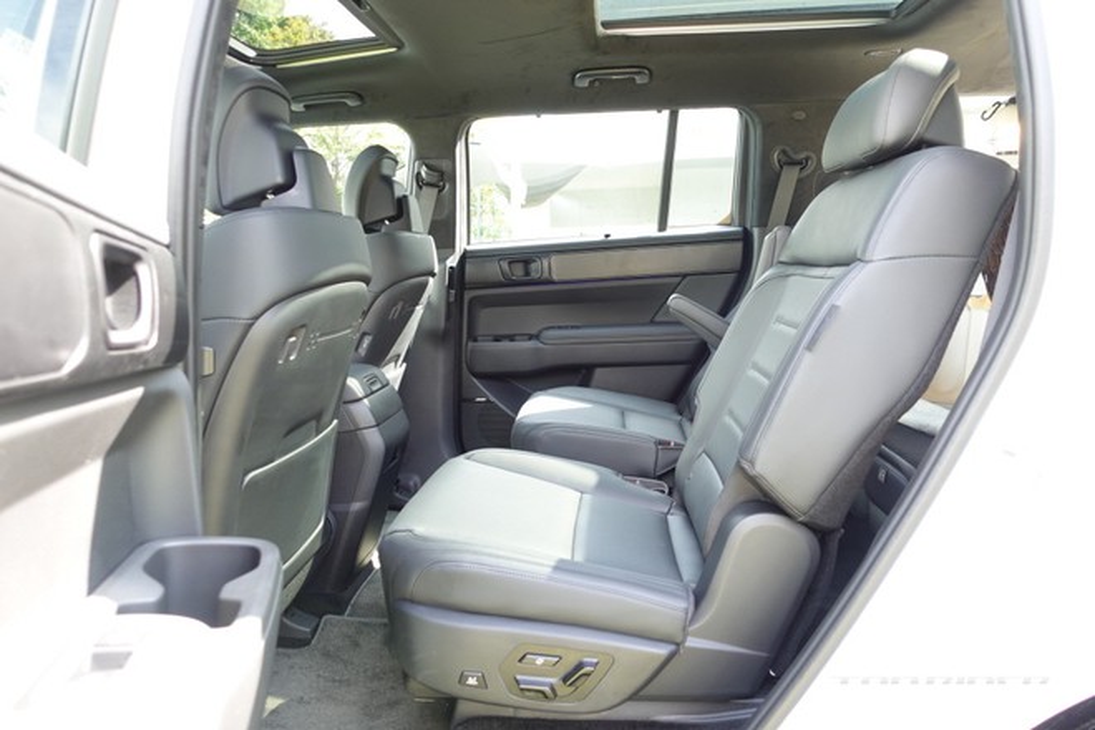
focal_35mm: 24
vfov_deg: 53.1
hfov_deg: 73.7
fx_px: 730
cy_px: 365
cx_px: 548
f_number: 2.8
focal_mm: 9.4
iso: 125
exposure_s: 1/30
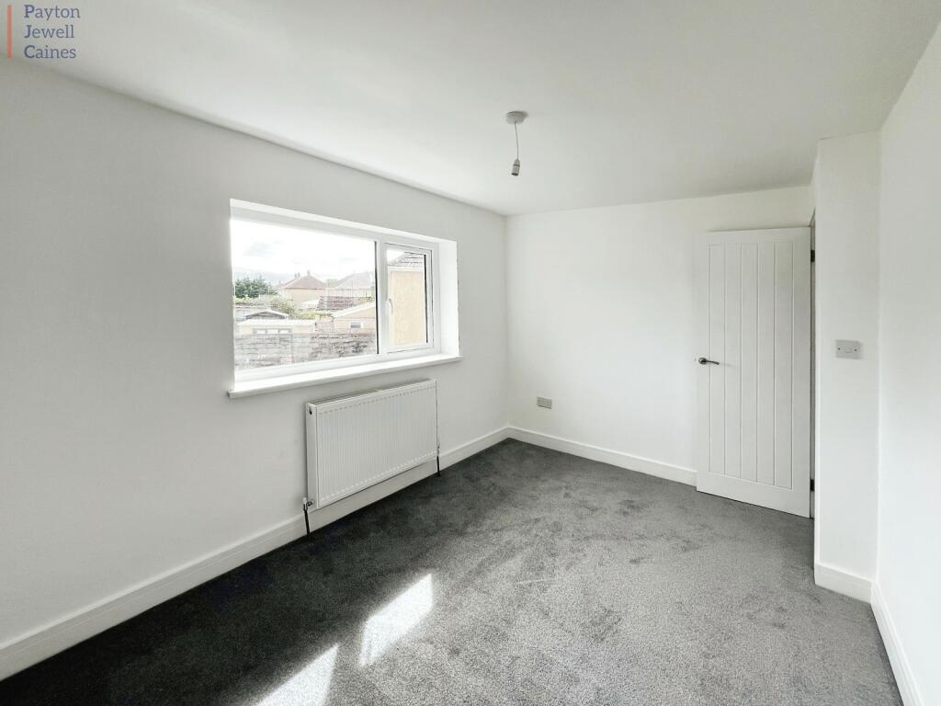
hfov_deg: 106.2
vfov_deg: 89.9
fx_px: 353
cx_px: 470
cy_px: 353
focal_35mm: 13
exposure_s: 1/243
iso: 32
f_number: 1.8
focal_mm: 1.57
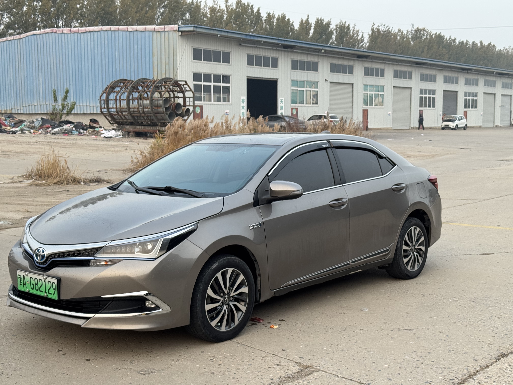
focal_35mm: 48
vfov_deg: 30.3
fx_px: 711
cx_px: 256
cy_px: 192
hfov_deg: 39.7
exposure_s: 1/121
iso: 64
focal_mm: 6.76
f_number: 1.78
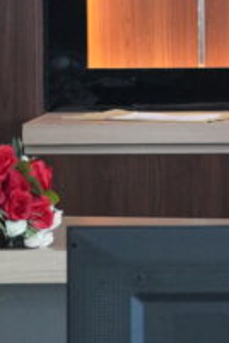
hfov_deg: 2.4
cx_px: 733
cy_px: -125
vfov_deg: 3.6
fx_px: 5419
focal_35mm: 568
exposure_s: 1/160
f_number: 4.5
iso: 5000
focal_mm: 107
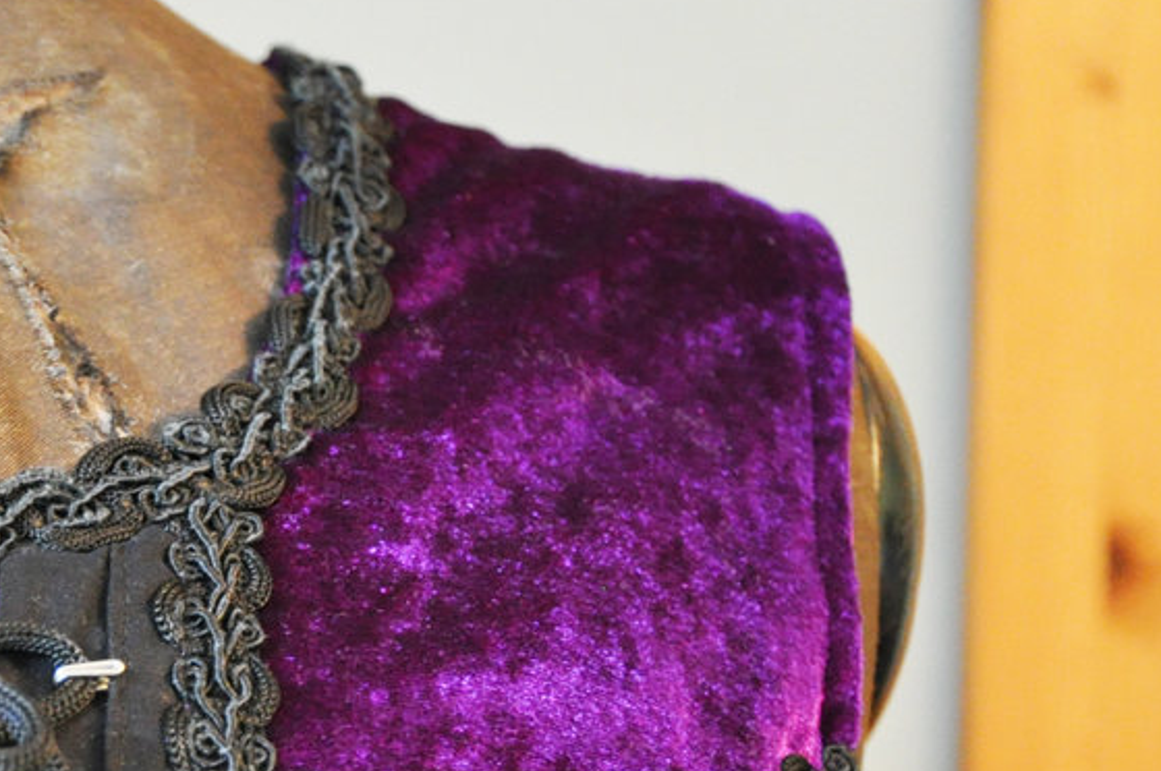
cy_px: 889
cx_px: -339
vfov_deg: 10.5
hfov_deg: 15.2
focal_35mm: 129
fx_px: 4155
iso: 1600
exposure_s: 1/6
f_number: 4.2
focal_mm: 32
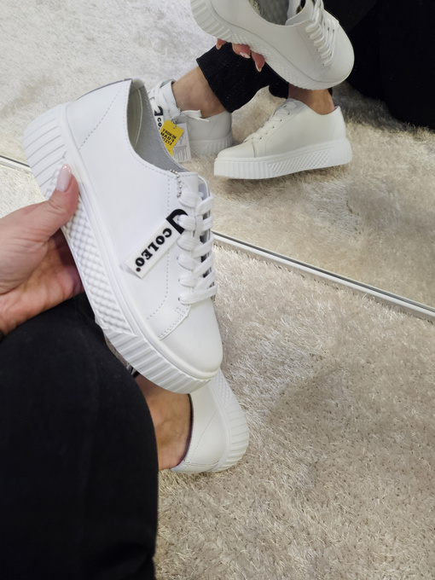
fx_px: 385
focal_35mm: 23
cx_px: 218
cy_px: 290
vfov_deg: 73.9
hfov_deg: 58.9
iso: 400
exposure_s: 1/100
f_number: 1.8
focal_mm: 5.4
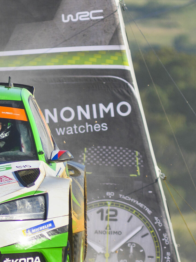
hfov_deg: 2.1
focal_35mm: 718
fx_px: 5421
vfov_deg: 2.8
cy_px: 211
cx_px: -99
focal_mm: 200
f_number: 3.5
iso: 100
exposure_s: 1/1250
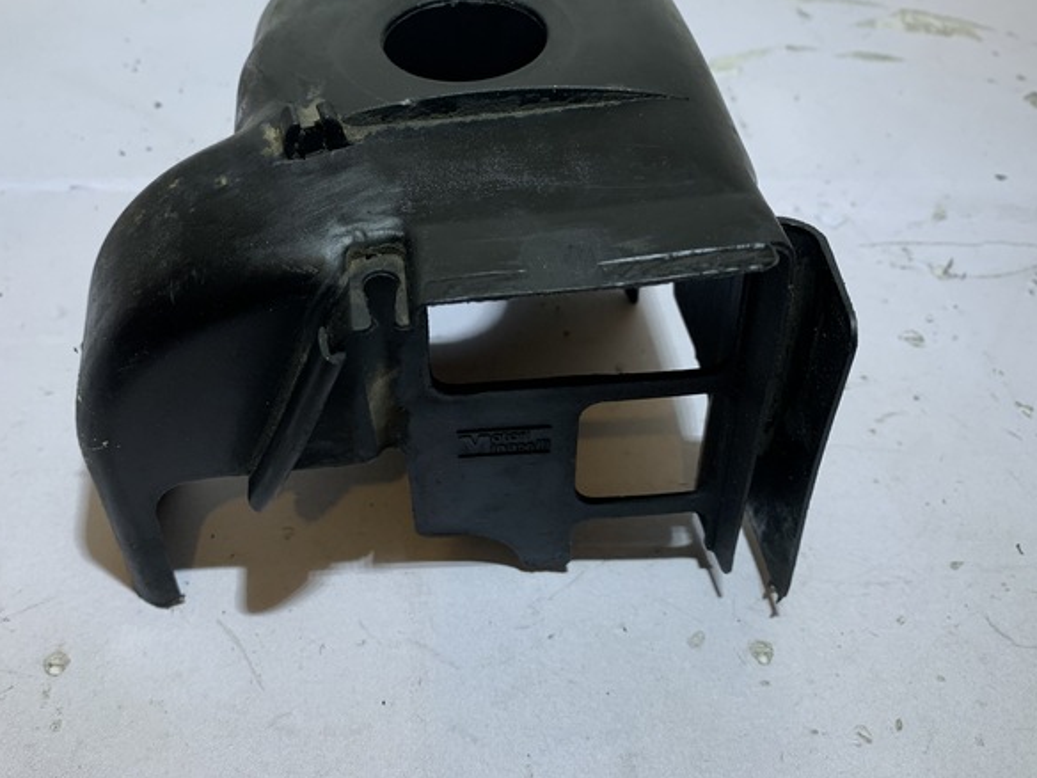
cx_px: 430
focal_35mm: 34
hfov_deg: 53.7
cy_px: 282
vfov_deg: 41.4
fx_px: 1019
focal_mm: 4.25
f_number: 1.8
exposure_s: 1/121
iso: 80
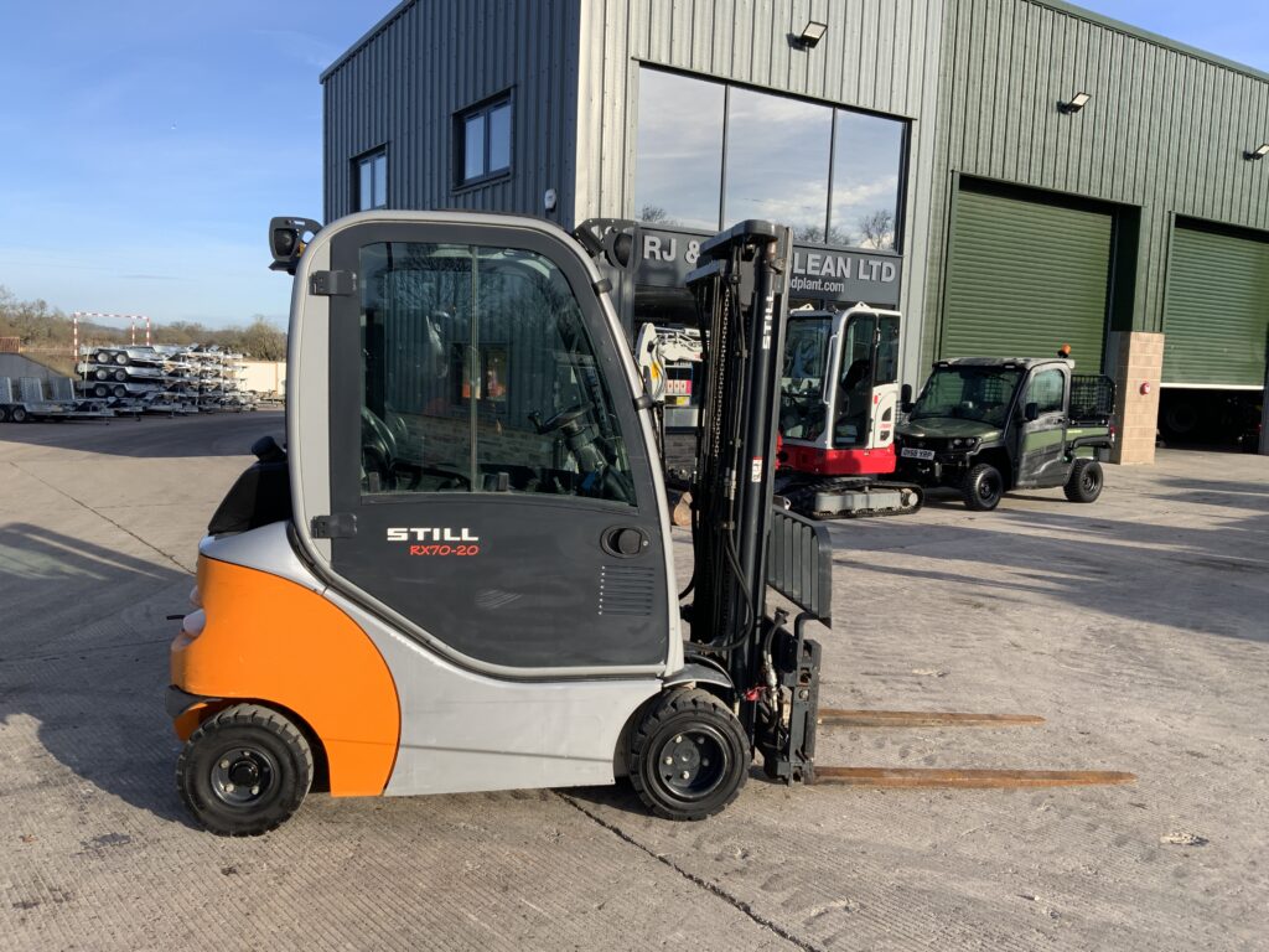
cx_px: 634
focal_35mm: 29
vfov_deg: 48.2
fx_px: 1063
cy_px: 476
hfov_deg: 61.7
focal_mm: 3
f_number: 1.8
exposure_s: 1/1035
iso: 16
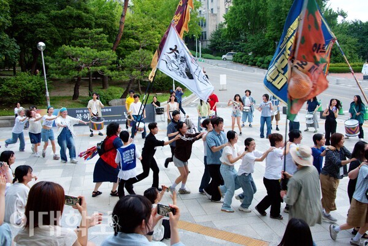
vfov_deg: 38.9
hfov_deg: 55.8
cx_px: 184
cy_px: 123
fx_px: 348
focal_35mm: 34
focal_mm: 34
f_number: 5.6
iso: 2500
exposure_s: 1/100
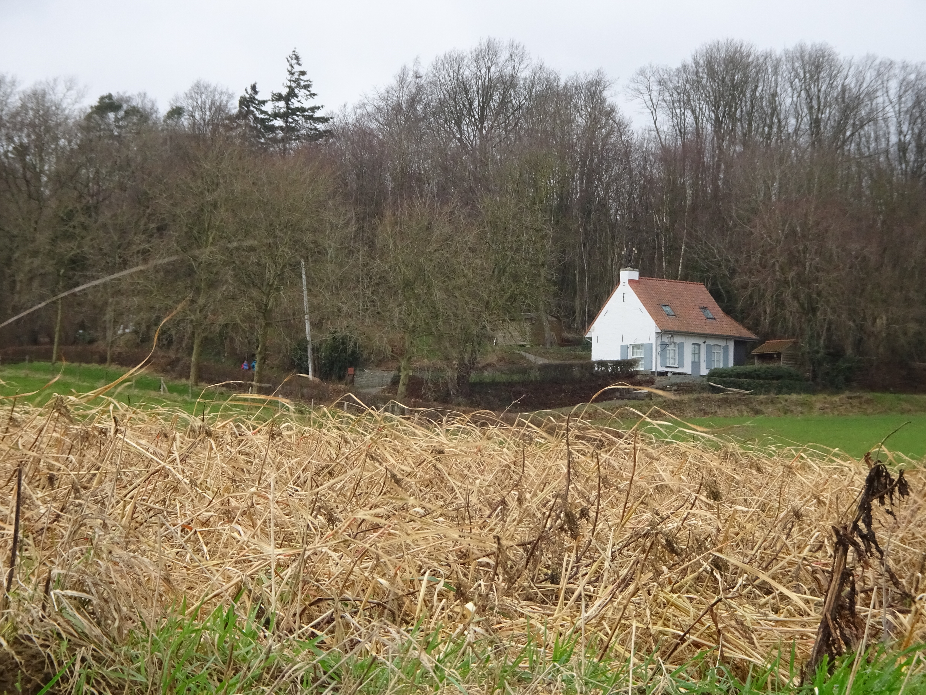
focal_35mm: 139
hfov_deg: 14.2
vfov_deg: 10.7
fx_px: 3718
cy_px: 348
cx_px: 463
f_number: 5.6
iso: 200
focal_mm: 23.73
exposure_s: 1/160
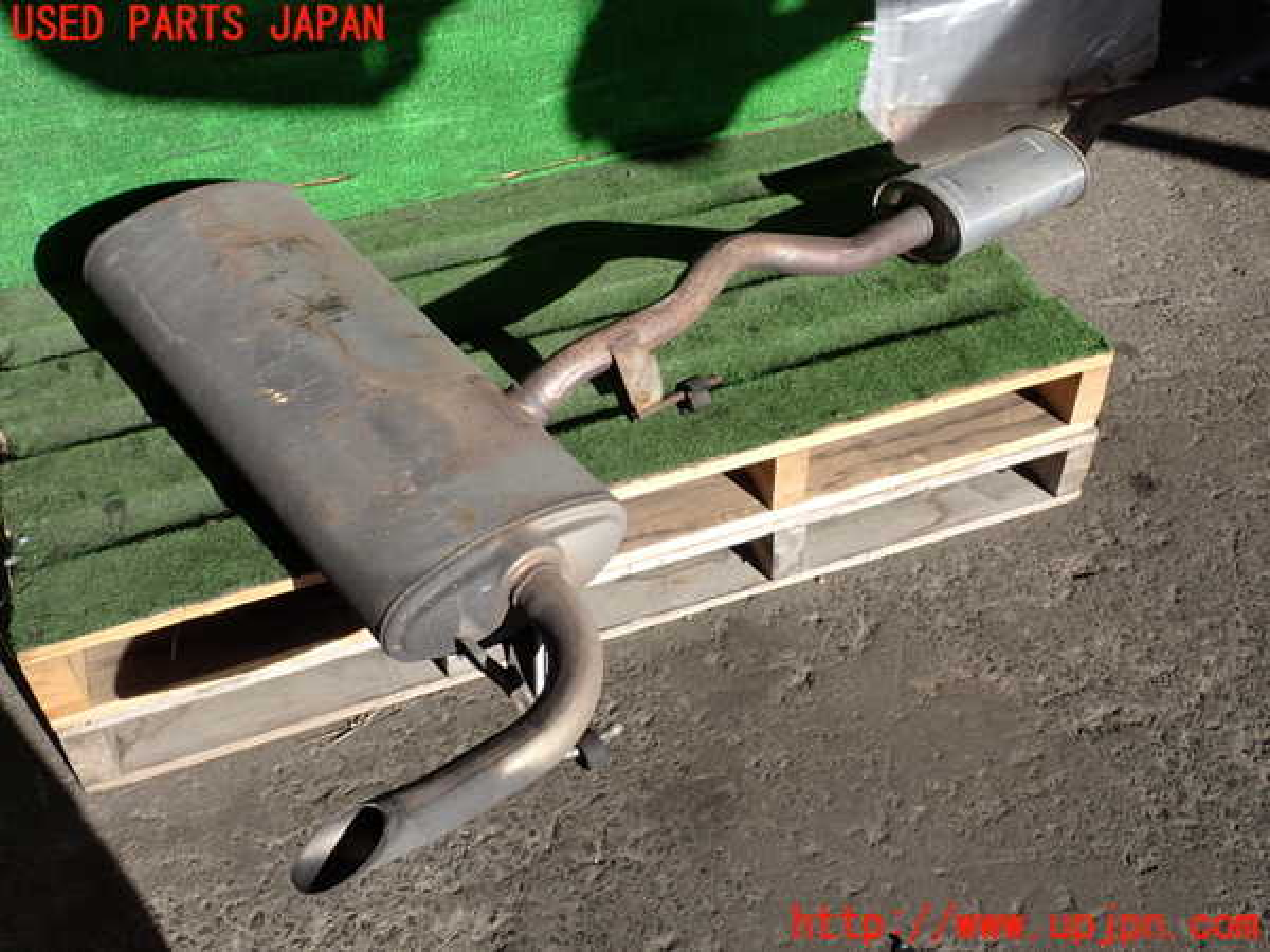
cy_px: 476
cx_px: 635
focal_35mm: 38
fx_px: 1394
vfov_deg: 37.7
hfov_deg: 49.0
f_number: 3.5
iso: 100
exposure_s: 1/640
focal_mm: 6.83
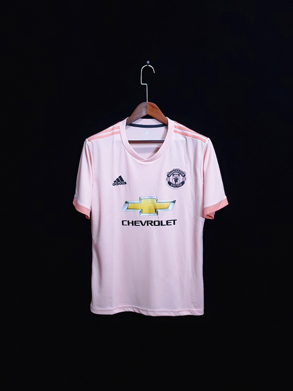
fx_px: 293
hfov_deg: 53.1
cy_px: 196
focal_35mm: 26
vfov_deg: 67.3
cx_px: 146
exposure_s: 1/30
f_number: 1.5
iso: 200
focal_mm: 4.3
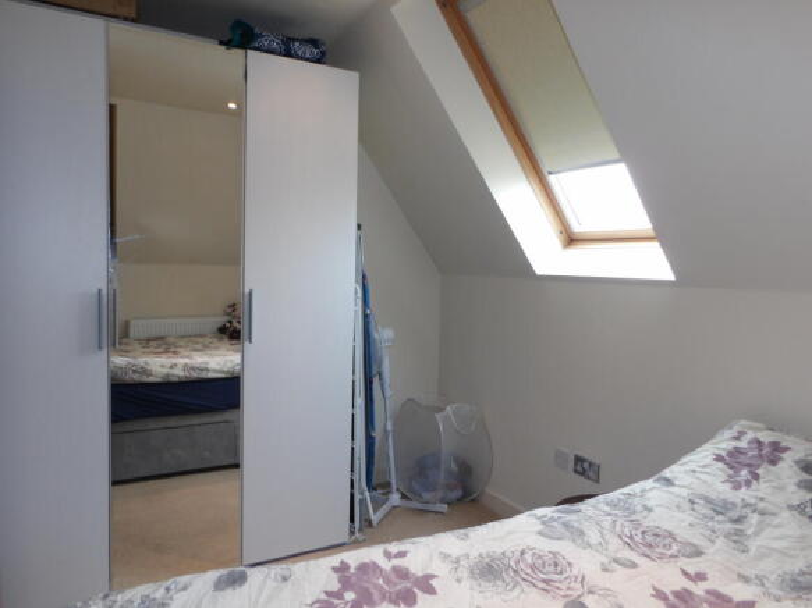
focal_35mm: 24
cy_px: 304
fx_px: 563
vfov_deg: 56.8
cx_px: 406
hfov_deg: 71.6
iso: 154
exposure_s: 1/30
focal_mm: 4.3
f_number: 2.9
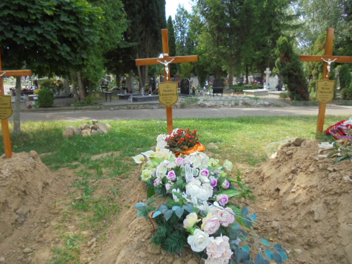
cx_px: 176
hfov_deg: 67.3
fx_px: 264
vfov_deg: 53.1
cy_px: 132
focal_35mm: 26
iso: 100
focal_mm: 4.6
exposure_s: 1/320
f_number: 3.5
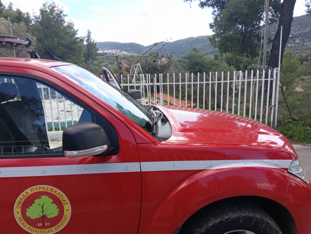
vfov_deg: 51.5
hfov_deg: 65.2
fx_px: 243
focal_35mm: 27
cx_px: 156
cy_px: 117
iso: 50
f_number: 2.8
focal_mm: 3.98
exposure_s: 1/174
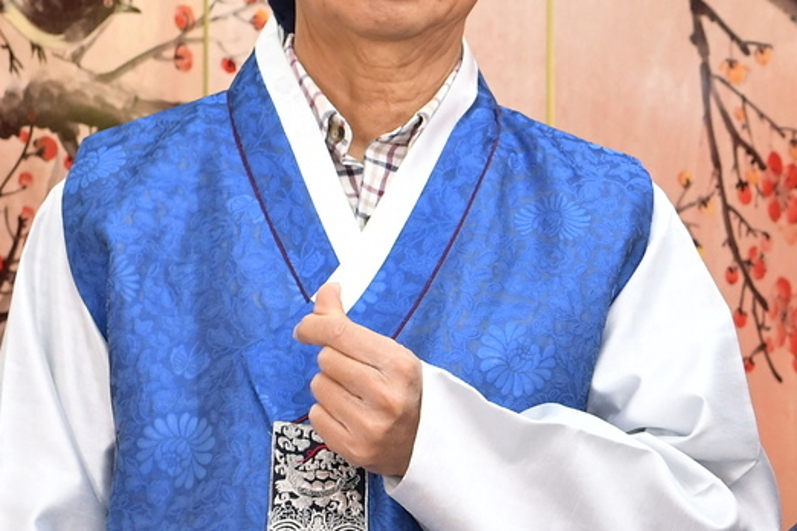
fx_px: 3564
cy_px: 500
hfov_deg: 12.1
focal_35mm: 161
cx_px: 1240
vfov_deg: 8.5
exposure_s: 1/200
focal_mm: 35
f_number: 4.5
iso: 800
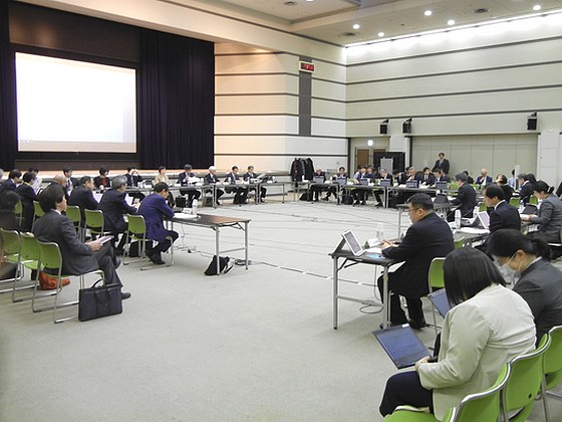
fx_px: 487
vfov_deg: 46.8
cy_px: 211
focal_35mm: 30
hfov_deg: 60.0
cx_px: 281
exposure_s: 1/13
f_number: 3.5
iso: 400
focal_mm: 5.4
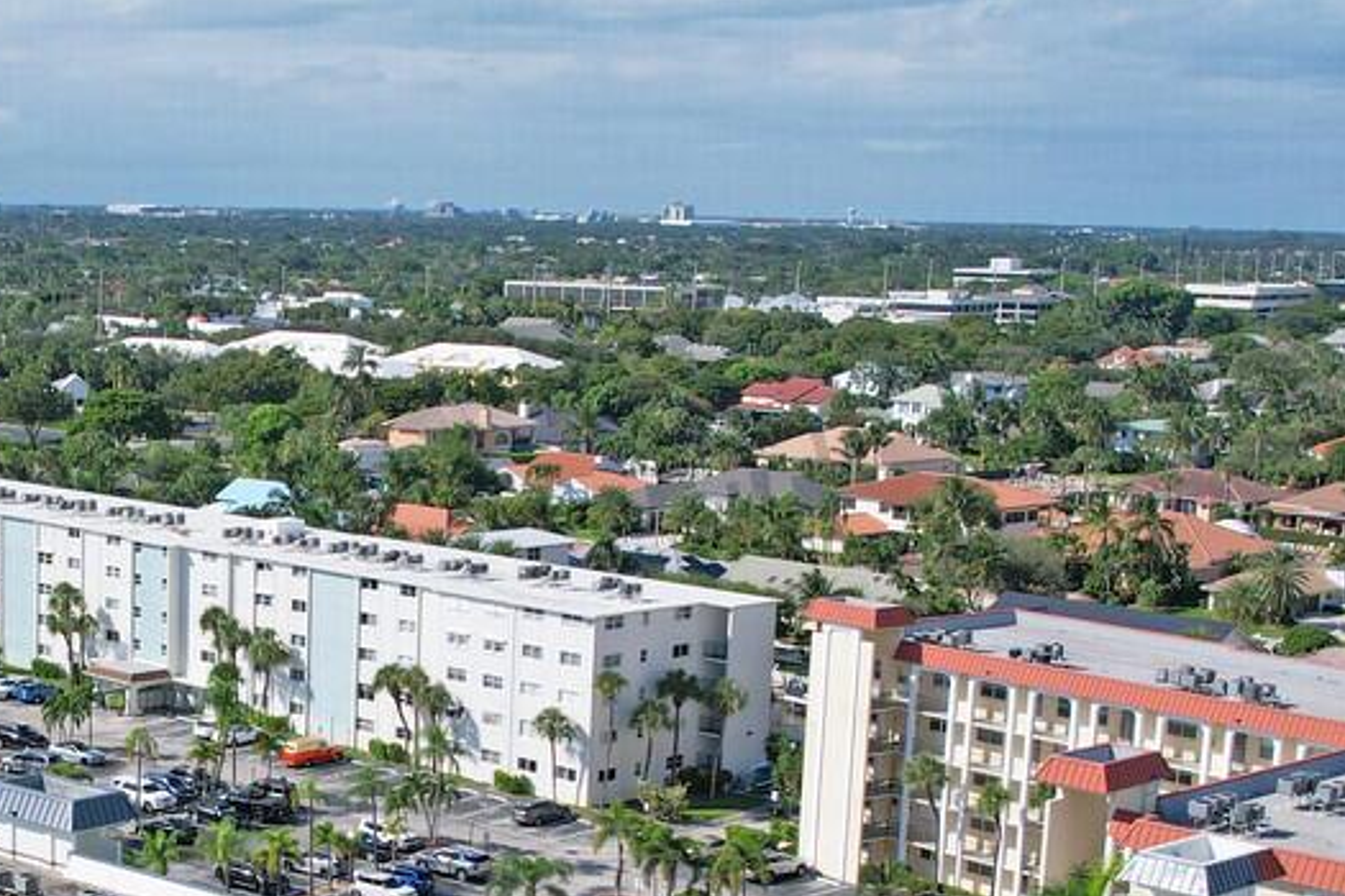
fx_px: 2503
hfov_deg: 29.0
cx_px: 165
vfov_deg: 20.1
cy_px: 730
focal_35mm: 67
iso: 140
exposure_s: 1/3200
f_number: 2.8
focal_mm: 8.38
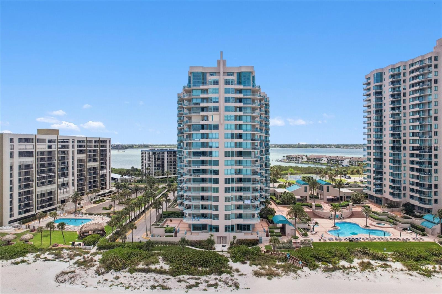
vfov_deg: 57.2
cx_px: 221
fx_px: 270
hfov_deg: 78.6
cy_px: 147
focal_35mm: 22
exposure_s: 1/2000
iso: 400
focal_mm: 8.4
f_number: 2.8
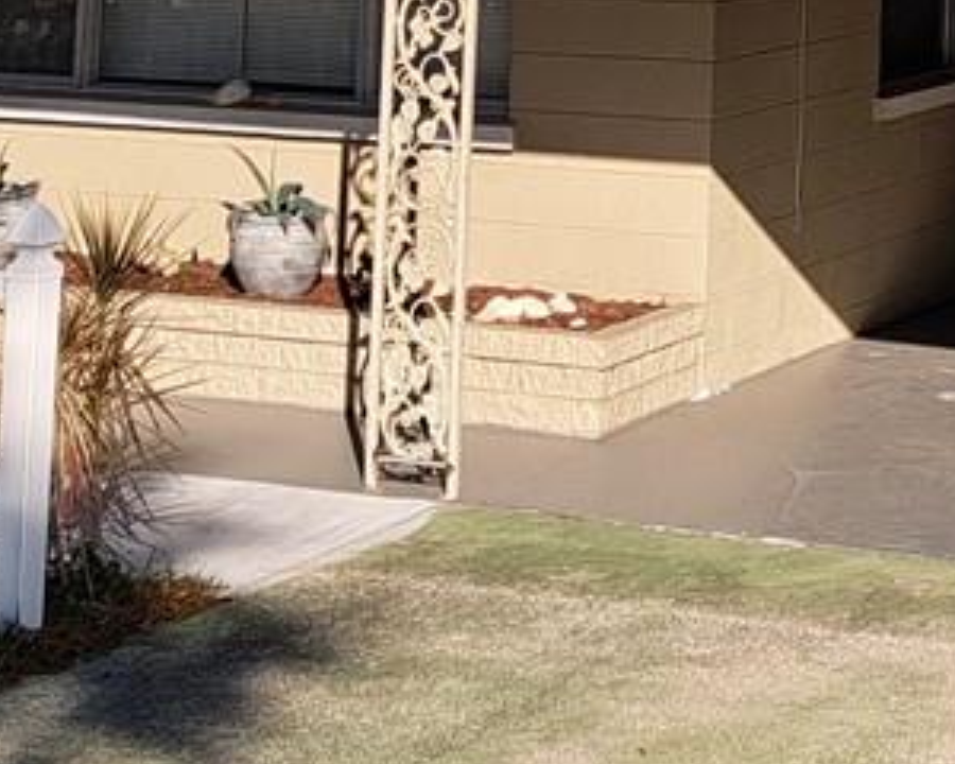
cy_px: -598
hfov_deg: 15.1
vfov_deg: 11.5
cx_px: 996
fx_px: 3533
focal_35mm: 125
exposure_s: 1/1385
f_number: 1.8
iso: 50
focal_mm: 5.23
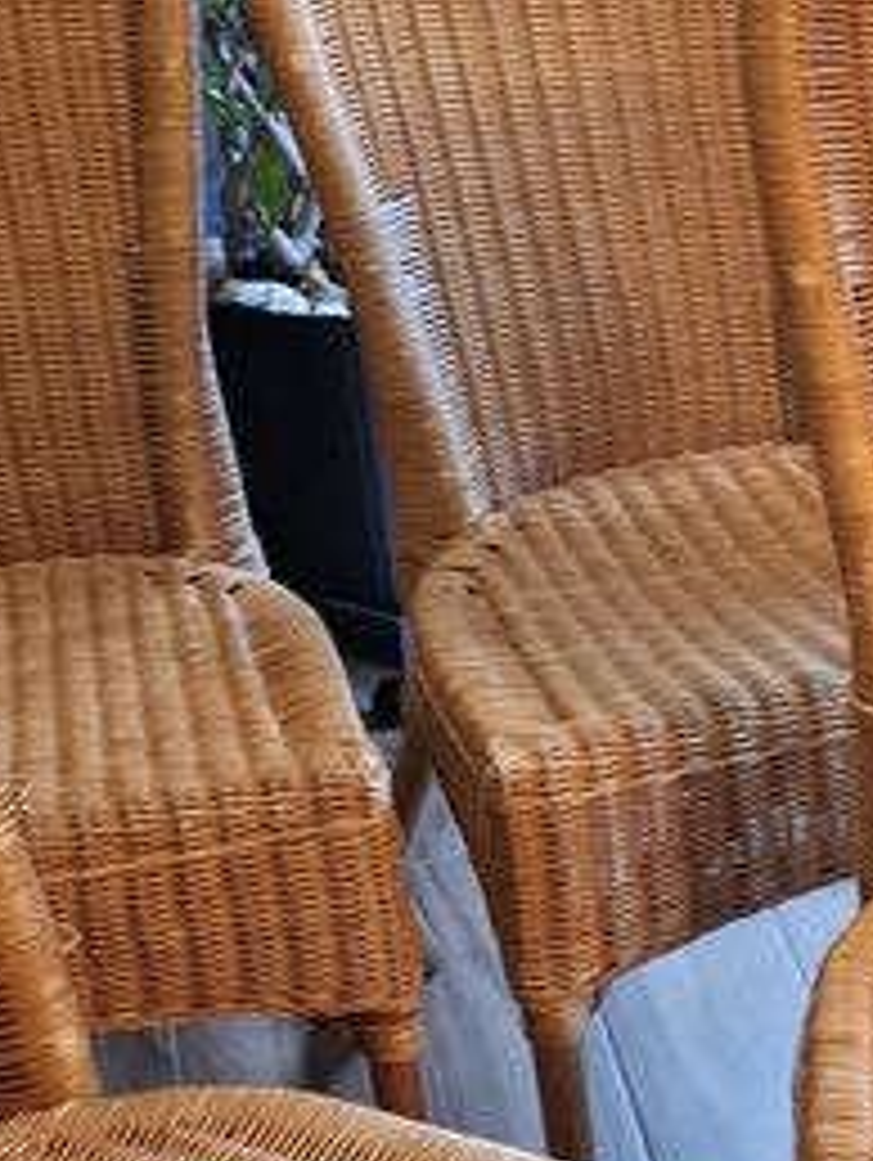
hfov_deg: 16.4
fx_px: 2988
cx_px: 752
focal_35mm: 89
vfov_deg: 22.0
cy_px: 657
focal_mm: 5.54
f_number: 1.8
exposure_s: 1/25
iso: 400
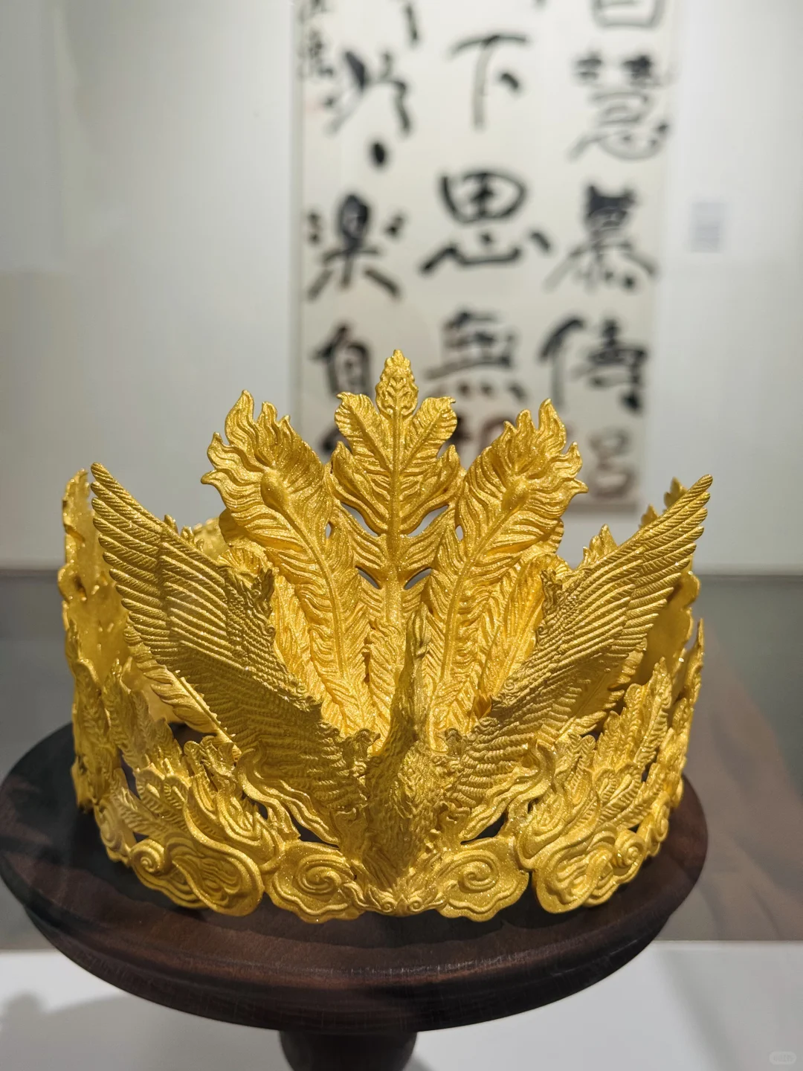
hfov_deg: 30.3
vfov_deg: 39.7
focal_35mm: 48
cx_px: 402
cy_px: 536
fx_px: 1485
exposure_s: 1/91
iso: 100
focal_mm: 6.76
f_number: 1.78
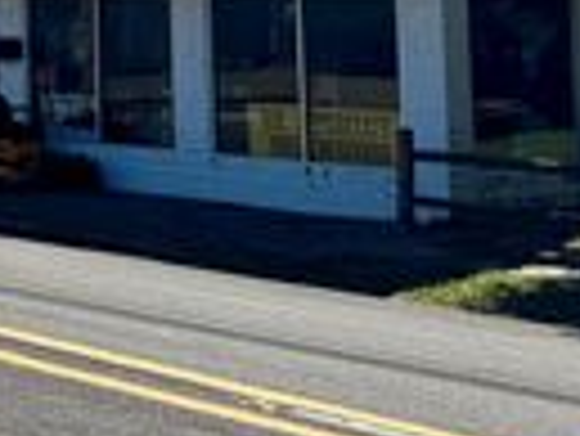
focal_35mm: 93
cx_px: -225
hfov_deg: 19.1
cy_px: -182
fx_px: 1560
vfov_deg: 15.0
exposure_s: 1/6410
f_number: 1.78
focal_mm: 6.76
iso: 80
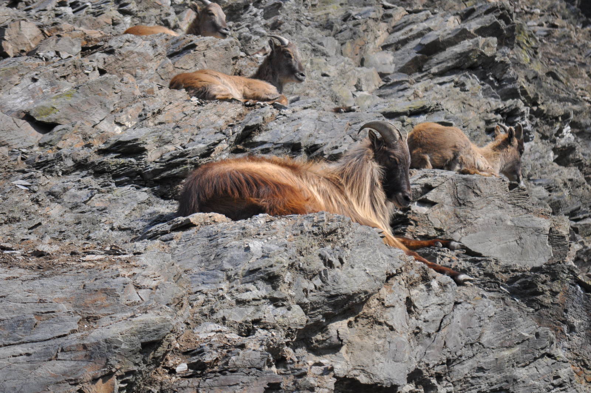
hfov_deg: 6.9
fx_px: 4919
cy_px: 196
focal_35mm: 300
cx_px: 296
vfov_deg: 4.6
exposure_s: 1/3000
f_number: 5.6
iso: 800
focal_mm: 200
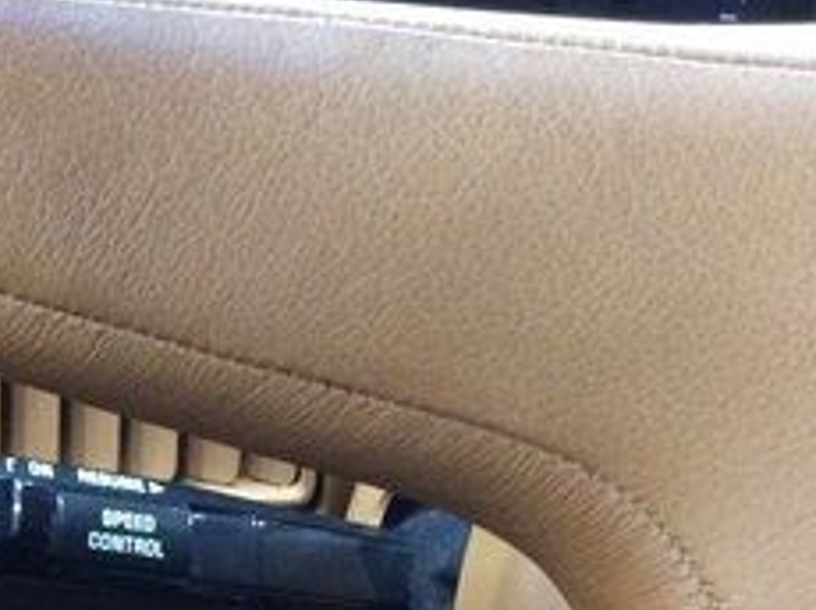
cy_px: 670
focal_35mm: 89
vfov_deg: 16.1
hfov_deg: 20.7
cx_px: -138
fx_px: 2096
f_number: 2.4
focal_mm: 3.3
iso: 250
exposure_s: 1/17
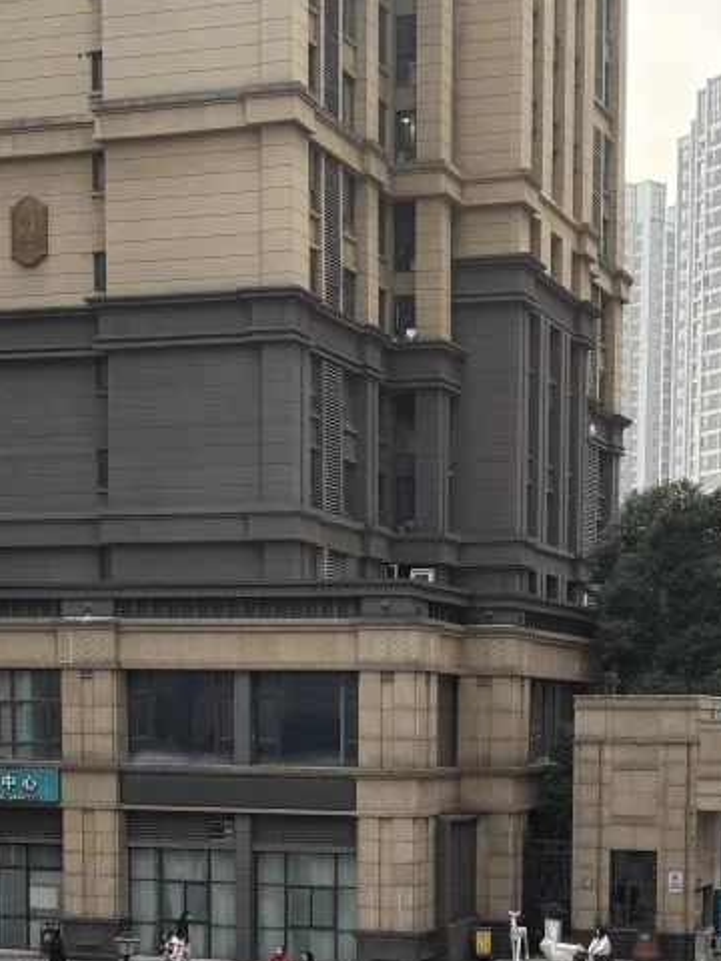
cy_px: 911
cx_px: 485
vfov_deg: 25.9
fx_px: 2000
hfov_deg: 20.4
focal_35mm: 72
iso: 64
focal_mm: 6.76
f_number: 1.78
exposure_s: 1/194
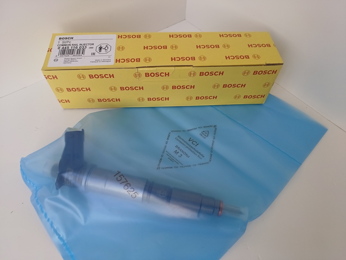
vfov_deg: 58.9
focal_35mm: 23
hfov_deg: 73.9
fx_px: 230
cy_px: 130
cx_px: 173
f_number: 1.8
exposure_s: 1/50
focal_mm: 5.06
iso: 40
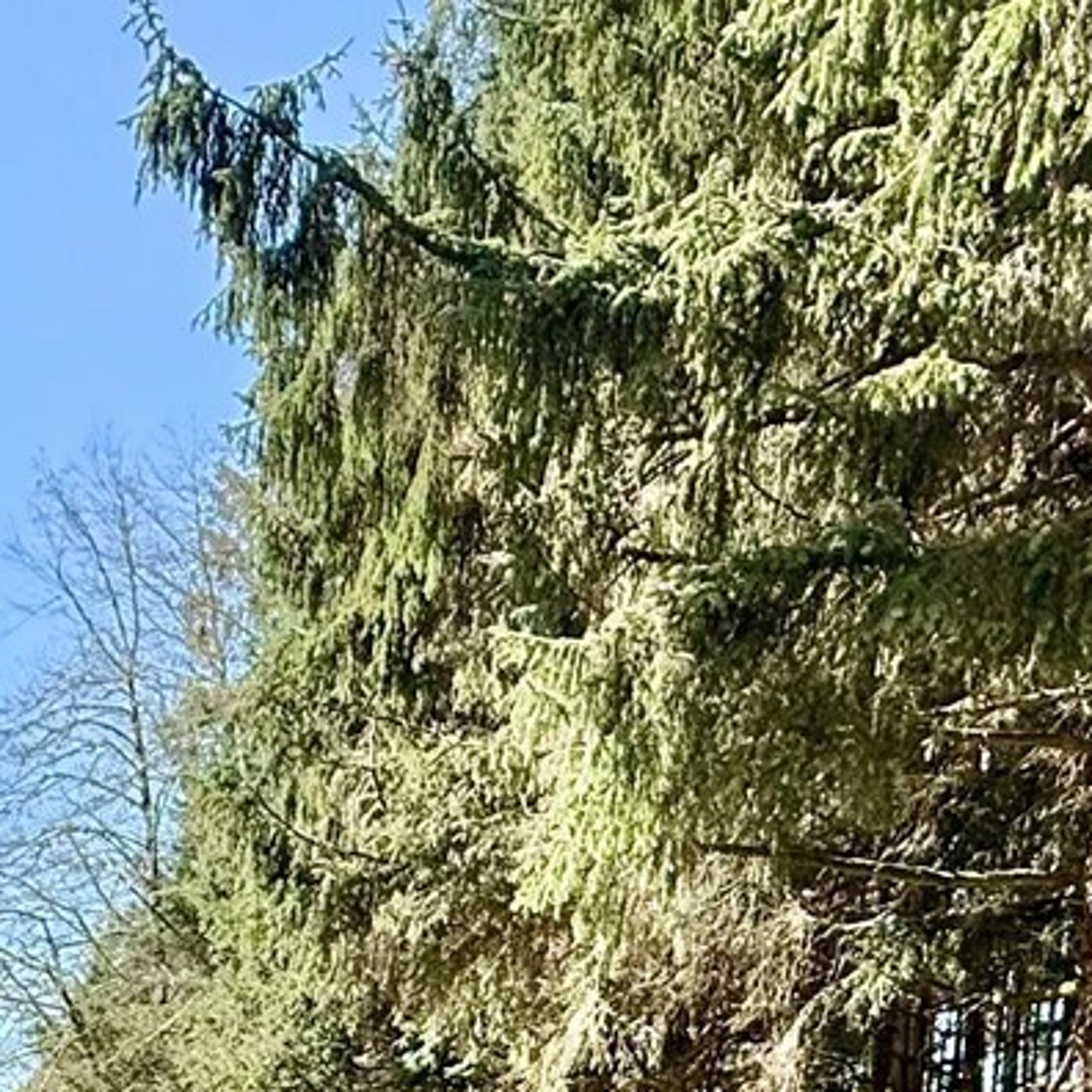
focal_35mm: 50
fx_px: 1785
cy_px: 1417
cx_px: -66
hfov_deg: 30.9
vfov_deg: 28.1
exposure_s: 1/985
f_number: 2.2
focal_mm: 2.22
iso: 64
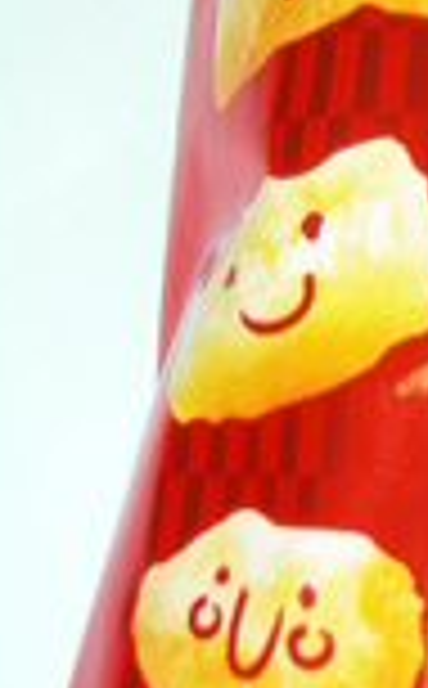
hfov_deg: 9.3
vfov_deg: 15.2
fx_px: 2475
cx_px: 822
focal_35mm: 132
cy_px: -184
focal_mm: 7.8
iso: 50
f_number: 4.8
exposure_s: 1/60.1
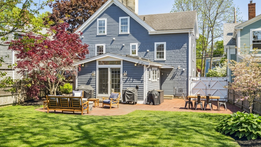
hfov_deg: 54.0
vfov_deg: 31.9
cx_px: 130
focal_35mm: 37
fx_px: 256
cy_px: 62
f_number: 8
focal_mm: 35
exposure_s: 1/100
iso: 160
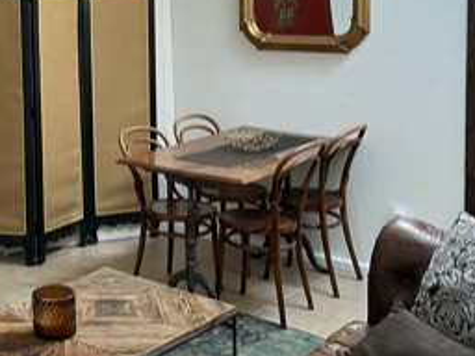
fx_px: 892
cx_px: 13
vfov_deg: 22.2
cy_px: 62
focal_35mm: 65
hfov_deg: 28.2
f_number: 1.6
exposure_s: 1/74
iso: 125
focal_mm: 4.2
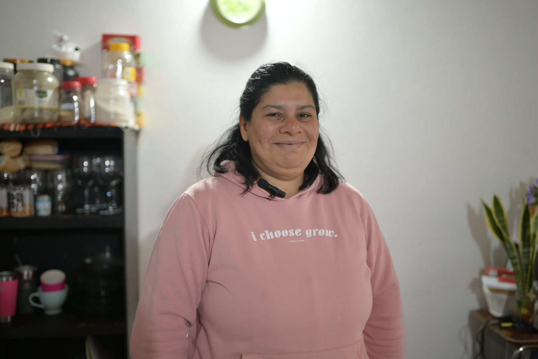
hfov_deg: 54.4
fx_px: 523
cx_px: 269
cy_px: 180
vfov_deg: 37.9
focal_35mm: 35
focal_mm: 35
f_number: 1.4
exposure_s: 1/30
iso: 400
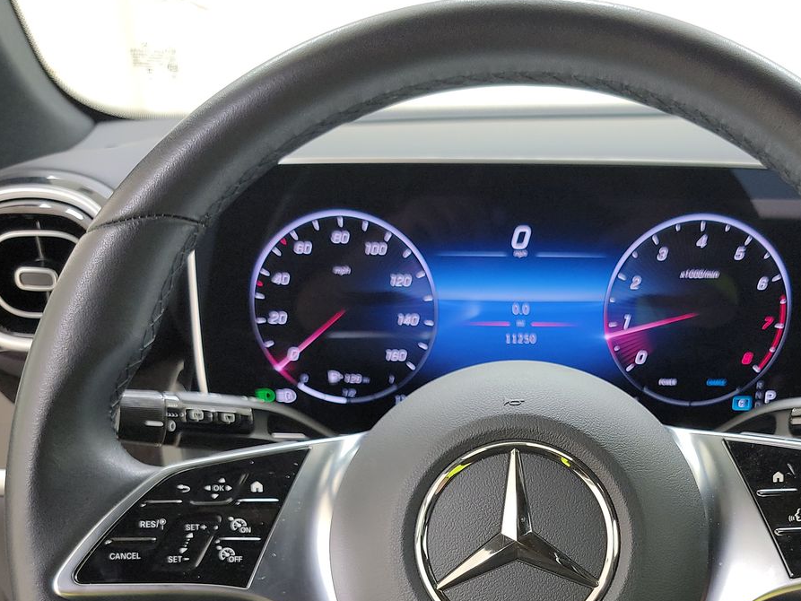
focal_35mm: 43
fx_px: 995
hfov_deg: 43.3
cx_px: 527
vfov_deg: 32.3
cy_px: 514
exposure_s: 1/59
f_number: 1.8
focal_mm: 6.7
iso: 234
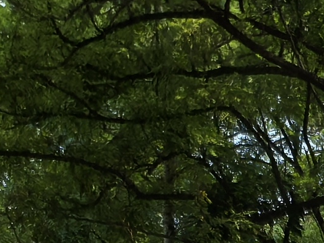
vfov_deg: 6.3
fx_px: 1965
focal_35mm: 210
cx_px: 509
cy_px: 835
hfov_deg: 9.1
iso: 50
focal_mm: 5.75
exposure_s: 1/6135
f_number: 1.4
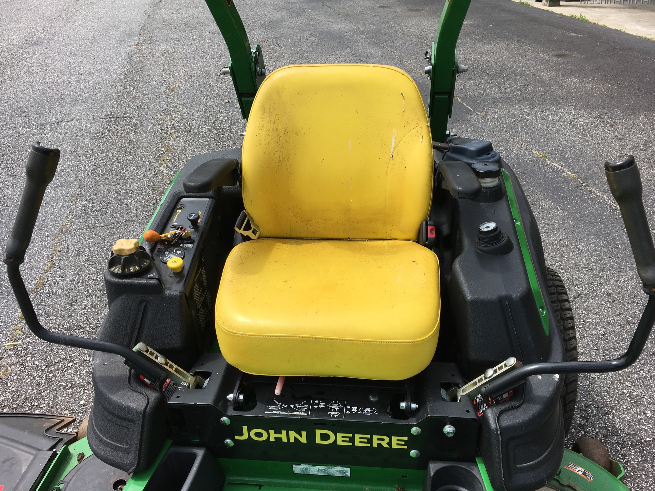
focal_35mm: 30
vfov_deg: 46.8
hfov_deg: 60.0
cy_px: 249
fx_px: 568
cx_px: 336
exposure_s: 1/1326
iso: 25
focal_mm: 4.15
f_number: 2.2
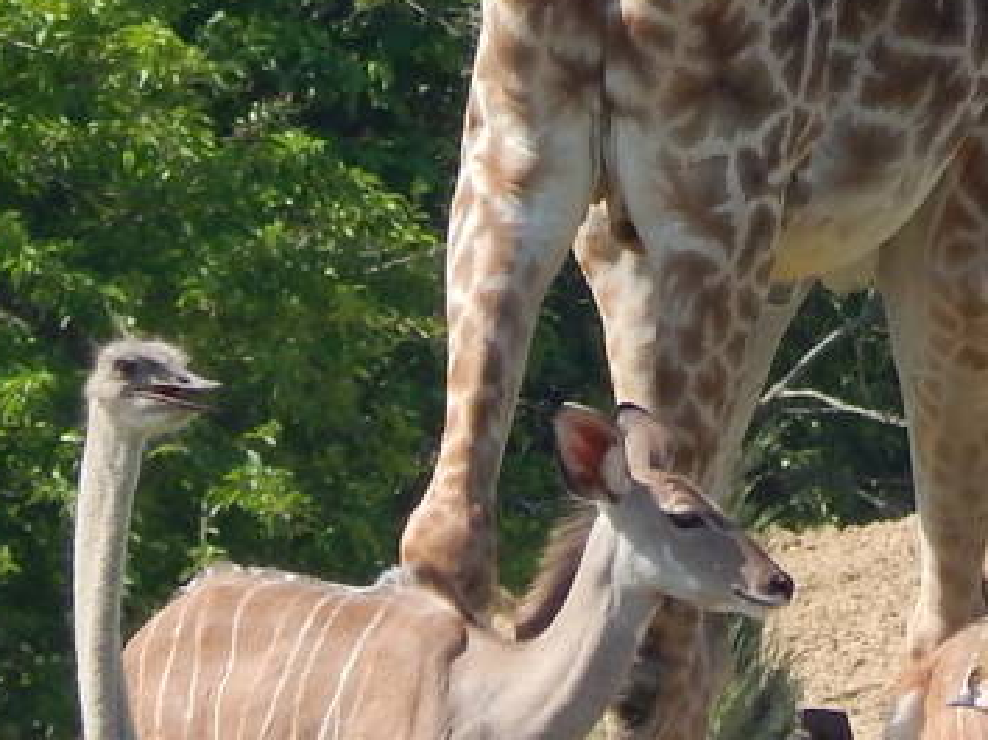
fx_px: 70907
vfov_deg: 0.6
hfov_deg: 0.8
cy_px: 137
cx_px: 544
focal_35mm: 2486
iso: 125
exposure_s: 1/320
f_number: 5.8
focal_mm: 97.9
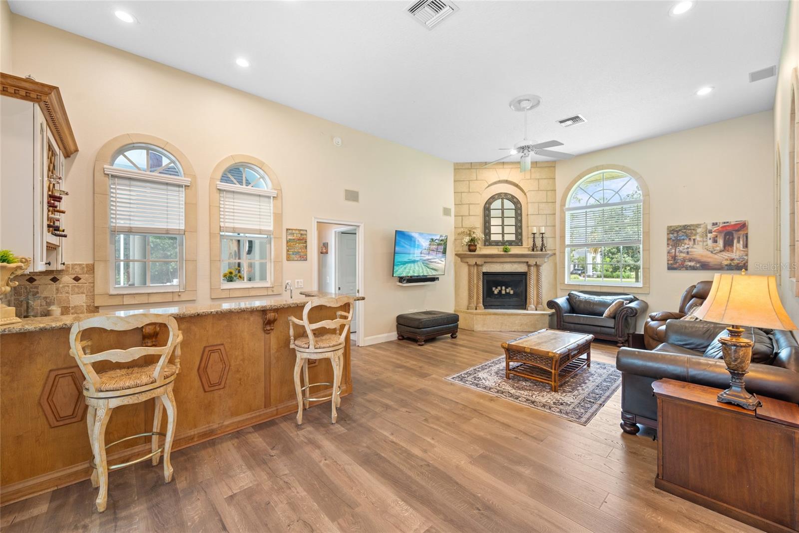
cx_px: 400
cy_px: 266
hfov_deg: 104.2
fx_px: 311
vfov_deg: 81.2
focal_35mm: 14
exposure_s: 1/1.67
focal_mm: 14
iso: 250
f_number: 6.3
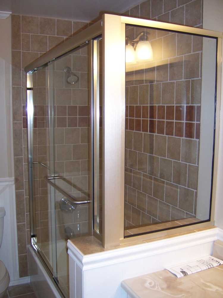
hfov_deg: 39.7
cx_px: 112
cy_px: 149
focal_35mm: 36
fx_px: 309
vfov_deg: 51.4
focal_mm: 6.2
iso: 125
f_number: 2.8
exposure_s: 1/60
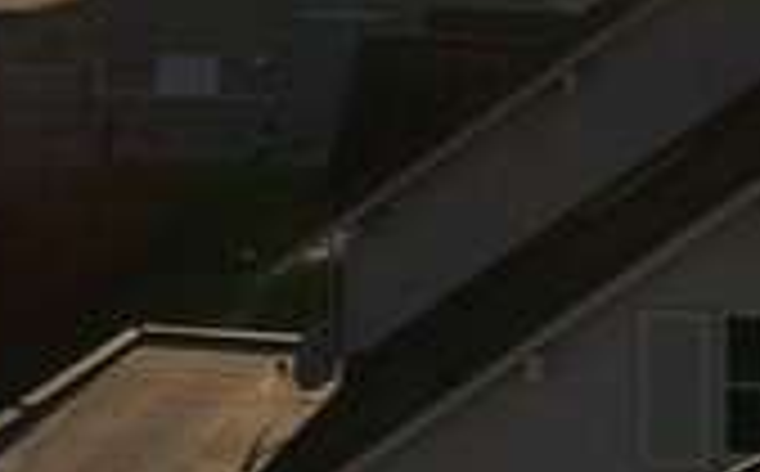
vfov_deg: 13.1
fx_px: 1902
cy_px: -321
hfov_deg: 22.6
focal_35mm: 92
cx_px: 432
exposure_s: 1/3968
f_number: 2
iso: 50
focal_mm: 3.79
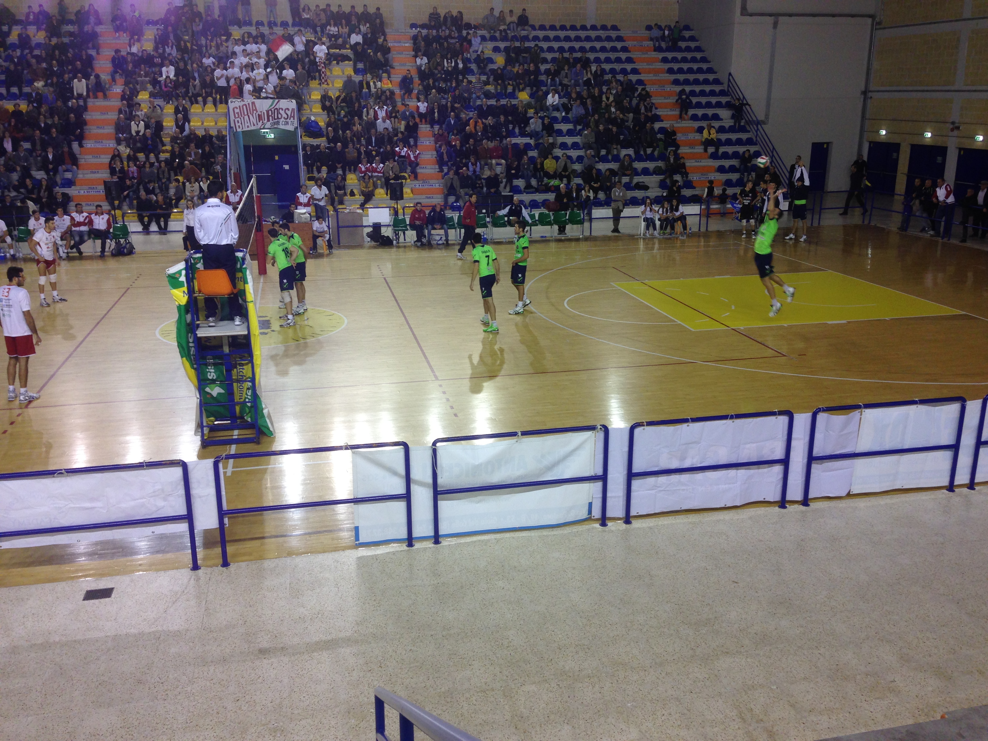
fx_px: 942
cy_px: 370
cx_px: 494
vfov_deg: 42.9
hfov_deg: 55.4
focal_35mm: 33
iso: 64
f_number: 2.4
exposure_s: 1/60
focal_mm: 4.12
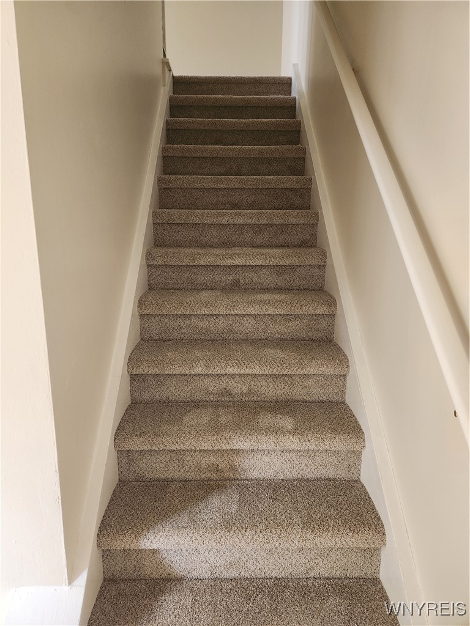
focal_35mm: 23
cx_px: 235
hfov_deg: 58.9
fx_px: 416
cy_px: 313
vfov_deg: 73.9
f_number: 1.8
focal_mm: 5.4
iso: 640
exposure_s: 1/120
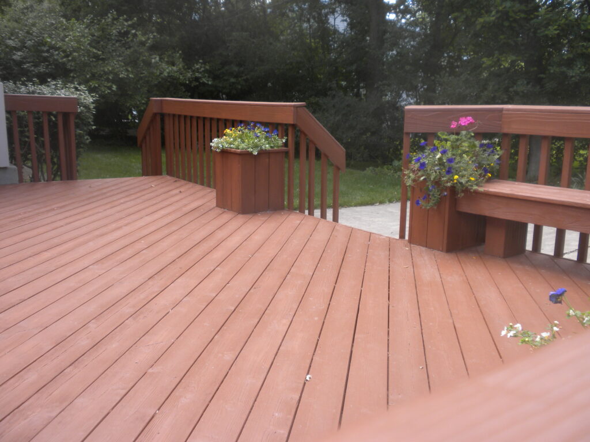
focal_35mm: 37
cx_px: 295
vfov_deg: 38.7
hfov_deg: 50.1
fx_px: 631
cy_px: 221
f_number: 3.5
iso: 64
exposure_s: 1/124
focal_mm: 6.6
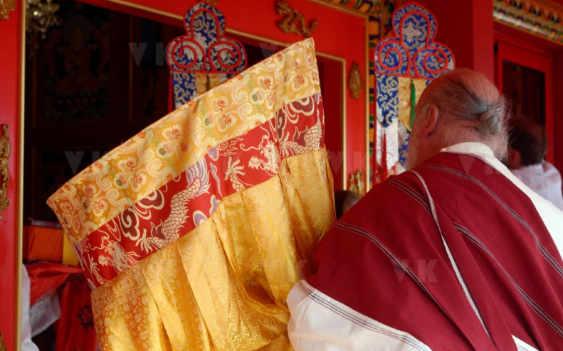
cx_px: 283
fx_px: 1657
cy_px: 185
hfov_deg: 19.3
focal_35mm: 108
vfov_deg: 12.1
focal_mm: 70
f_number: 6.3
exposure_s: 1/200
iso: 100
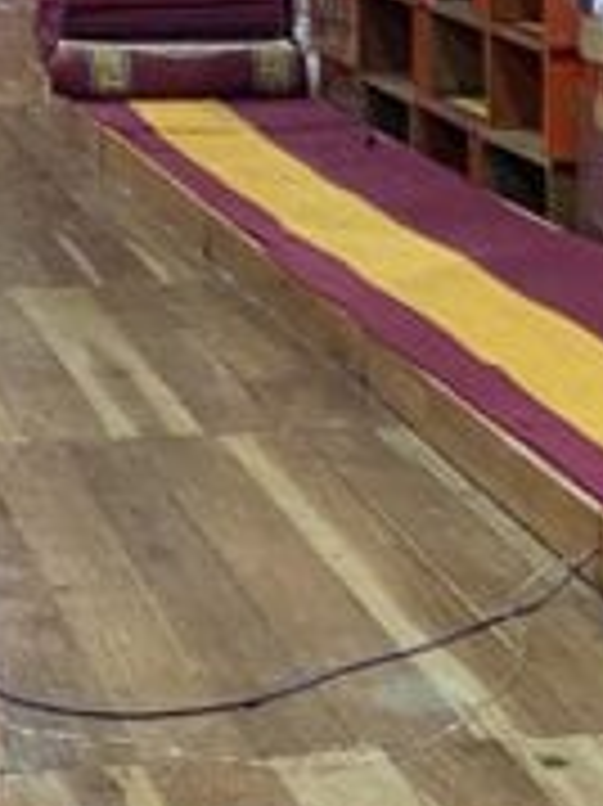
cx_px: 310
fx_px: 3465
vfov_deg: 12.4
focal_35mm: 149
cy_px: -495
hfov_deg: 9.9
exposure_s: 1/33
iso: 400
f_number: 1.8
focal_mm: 4.25
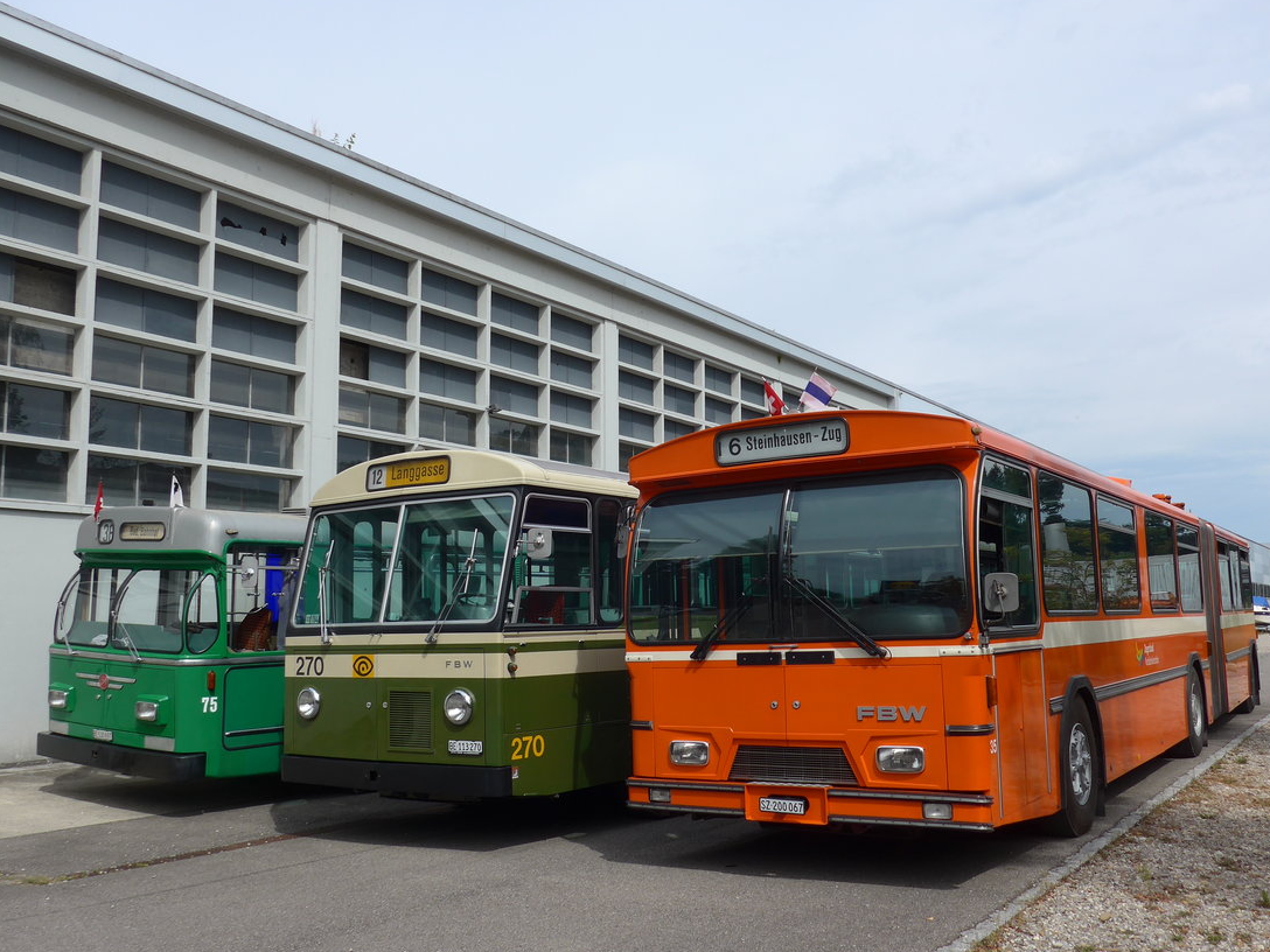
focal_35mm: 32
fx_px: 1174
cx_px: 642
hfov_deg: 56.8
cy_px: 490
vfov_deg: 44.2
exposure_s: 1/2000
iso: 80
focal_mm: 6
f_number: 2.8
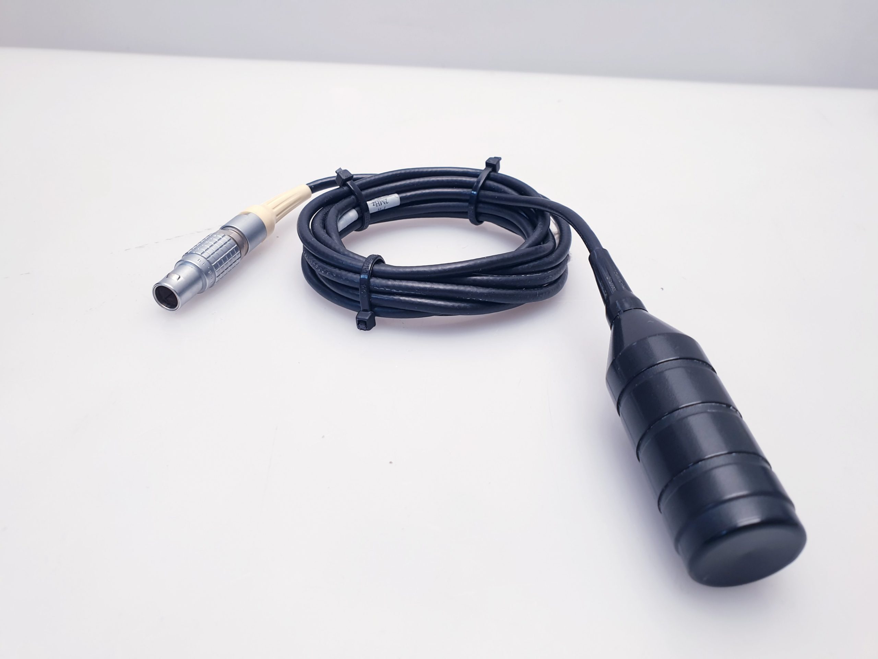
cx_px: 439
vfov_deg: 53.1
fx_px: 659
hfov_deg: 67.3
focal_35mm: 26
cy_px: 330
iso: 80
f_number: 2.4
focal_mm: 4.3
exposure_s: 1/50
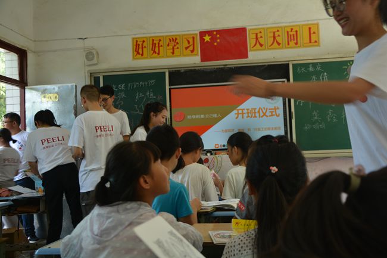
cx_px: 194
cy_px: 129
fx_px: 451
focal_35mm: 42
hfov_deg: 46.4
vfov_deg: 31.9
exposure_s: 1/30
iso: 100
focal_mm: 28
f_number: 4
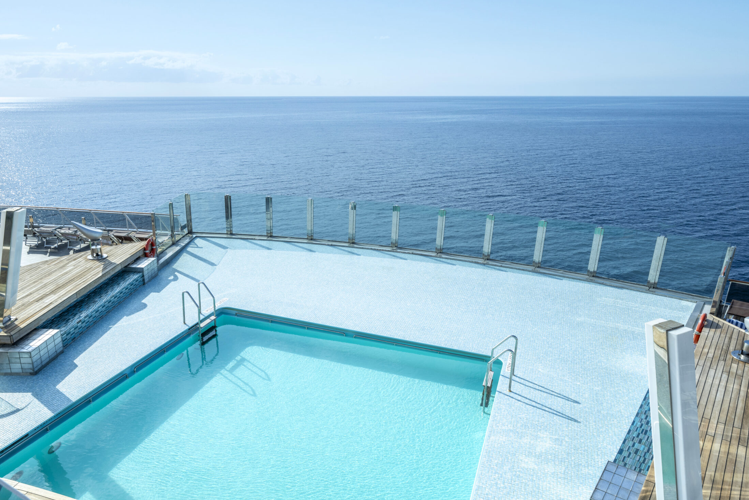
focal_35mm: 28
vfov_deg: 46.3
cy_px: 285
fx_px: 583
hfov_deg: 65.1
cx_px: 314
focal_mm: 24
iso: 200
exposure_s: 1/400
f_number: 8
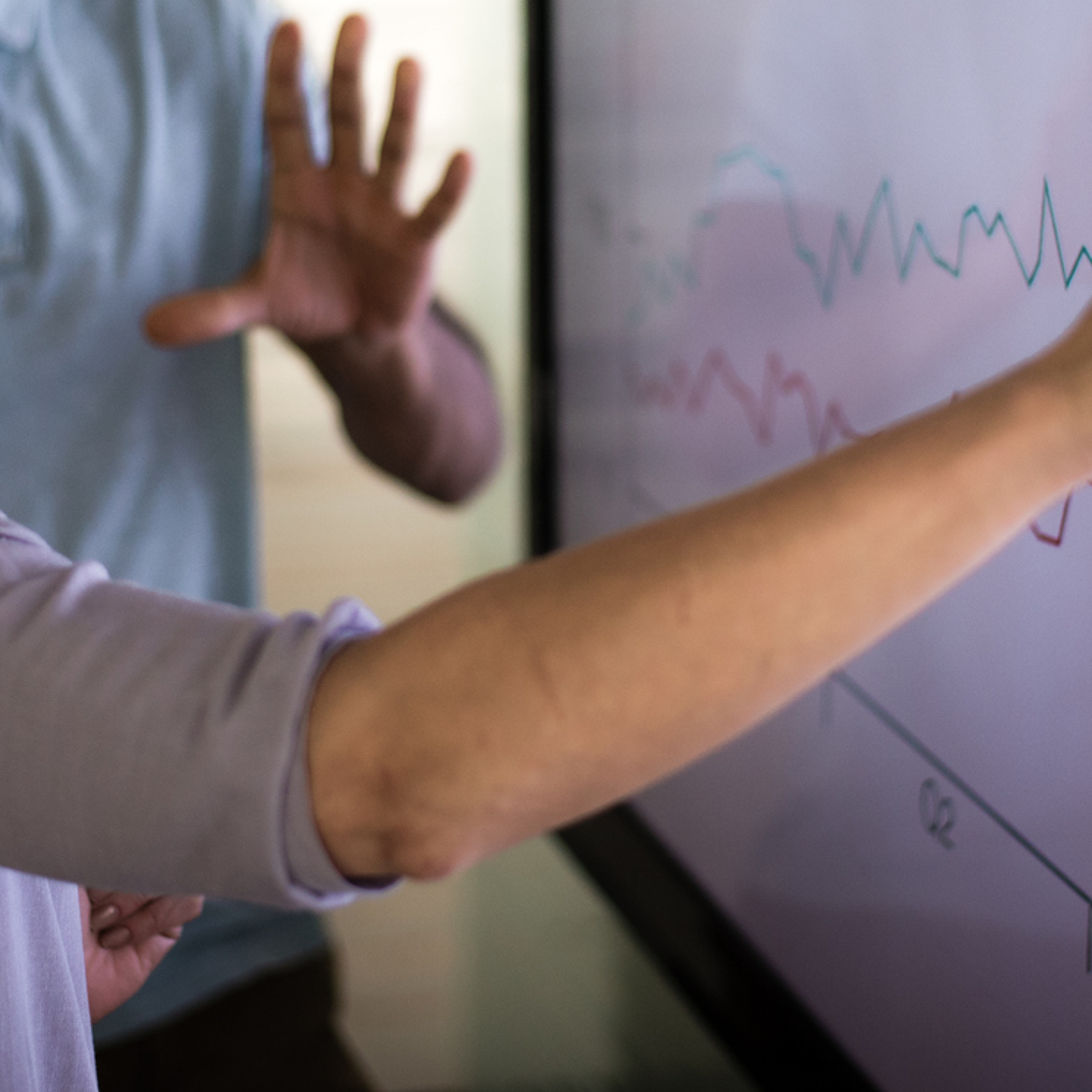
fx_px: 4319
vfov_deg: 14.3
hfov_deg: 14.4
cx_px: 644
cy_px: 109
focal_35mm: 121
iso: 400
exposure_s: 1/250
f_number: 2
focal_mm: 50
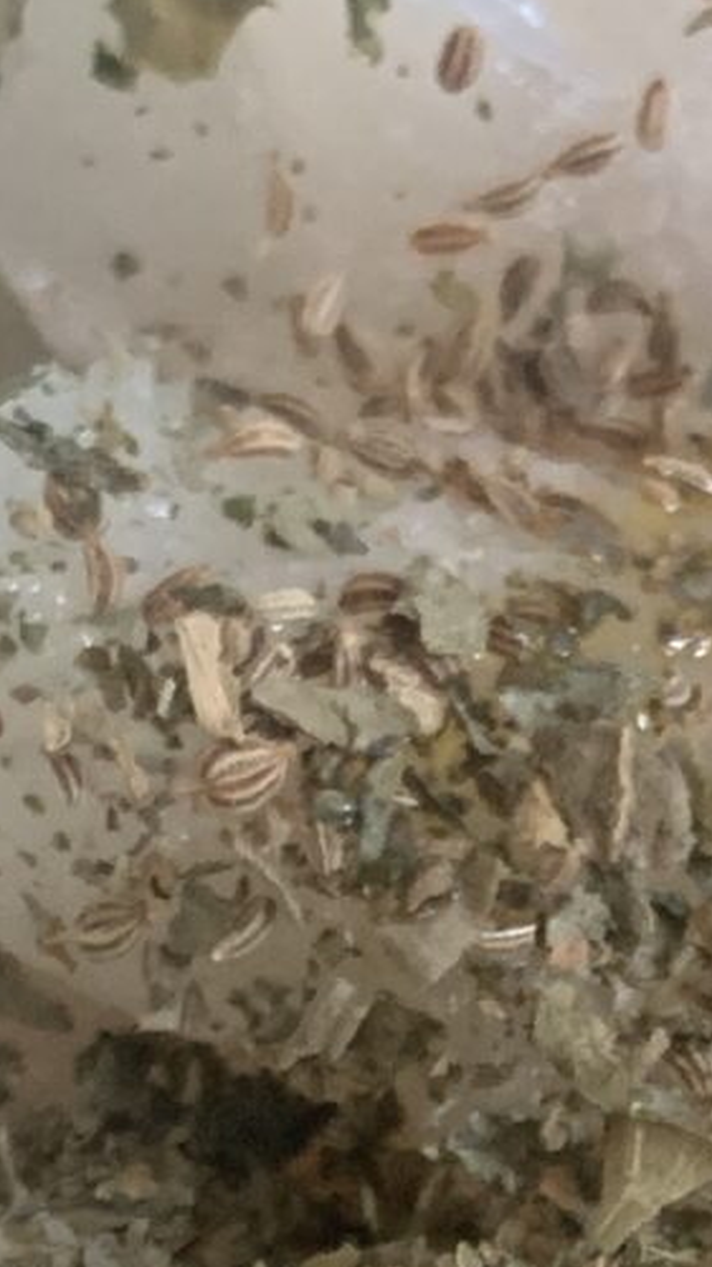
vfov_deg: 14.1
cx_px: 763
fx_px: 4870
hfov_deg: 8.3
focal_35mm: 145
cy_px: 1731
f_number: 1.8
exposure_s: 1/60
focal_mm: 4.25
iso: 320
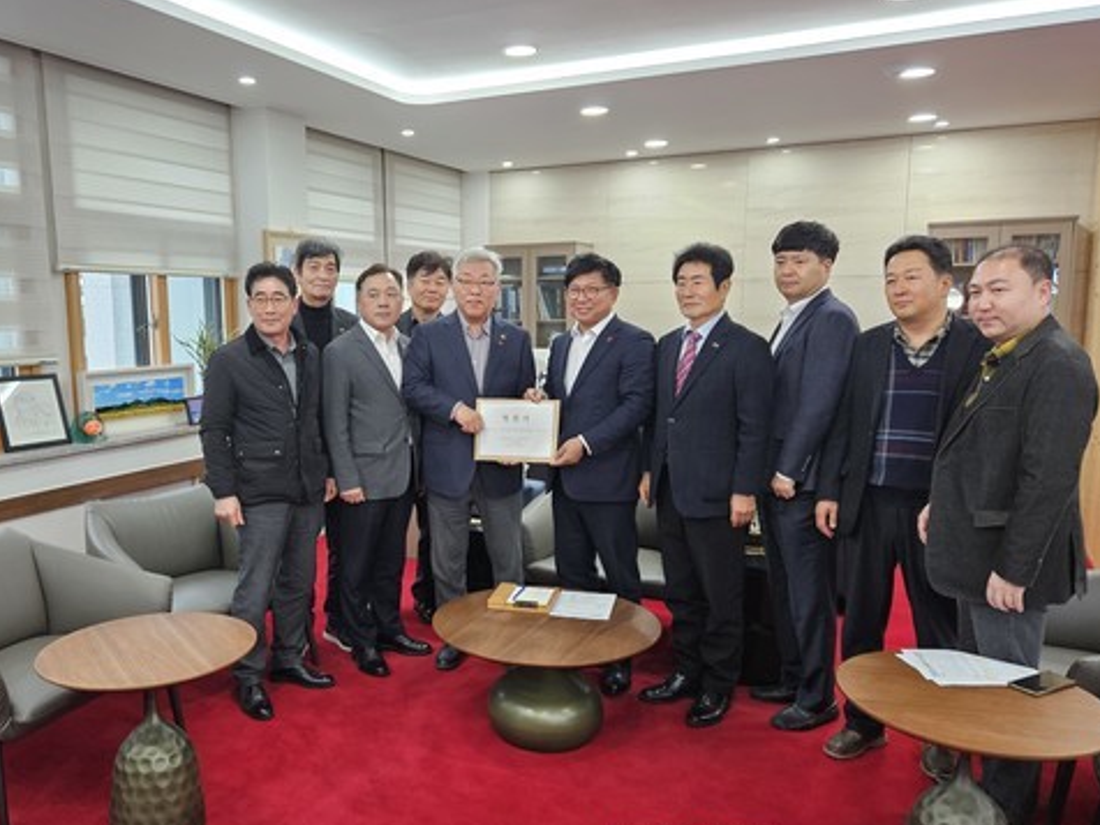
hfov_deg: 61.3
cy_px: 437
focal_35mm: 29
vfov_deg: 48.2
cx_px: 460
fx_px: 922
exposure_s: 1/120
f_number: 1.8
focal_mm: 5.4
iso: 320
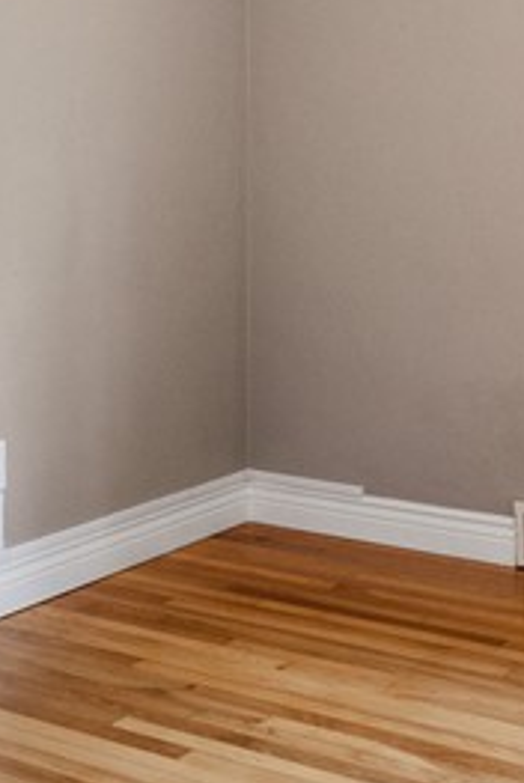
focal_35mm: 66
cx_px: 301
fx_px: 1437
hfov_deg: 20.7
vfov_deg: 29.9
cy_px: 173
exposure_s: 1/30
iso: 1250
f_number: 2.8
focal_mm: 16
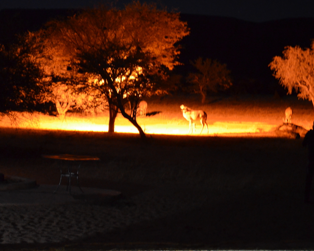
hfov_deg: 18.5
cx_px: 111
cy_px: 118
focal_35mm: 104
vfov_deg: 14.9
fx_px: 963
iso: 3200
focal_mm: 55
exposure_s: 1.3
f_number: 5.6
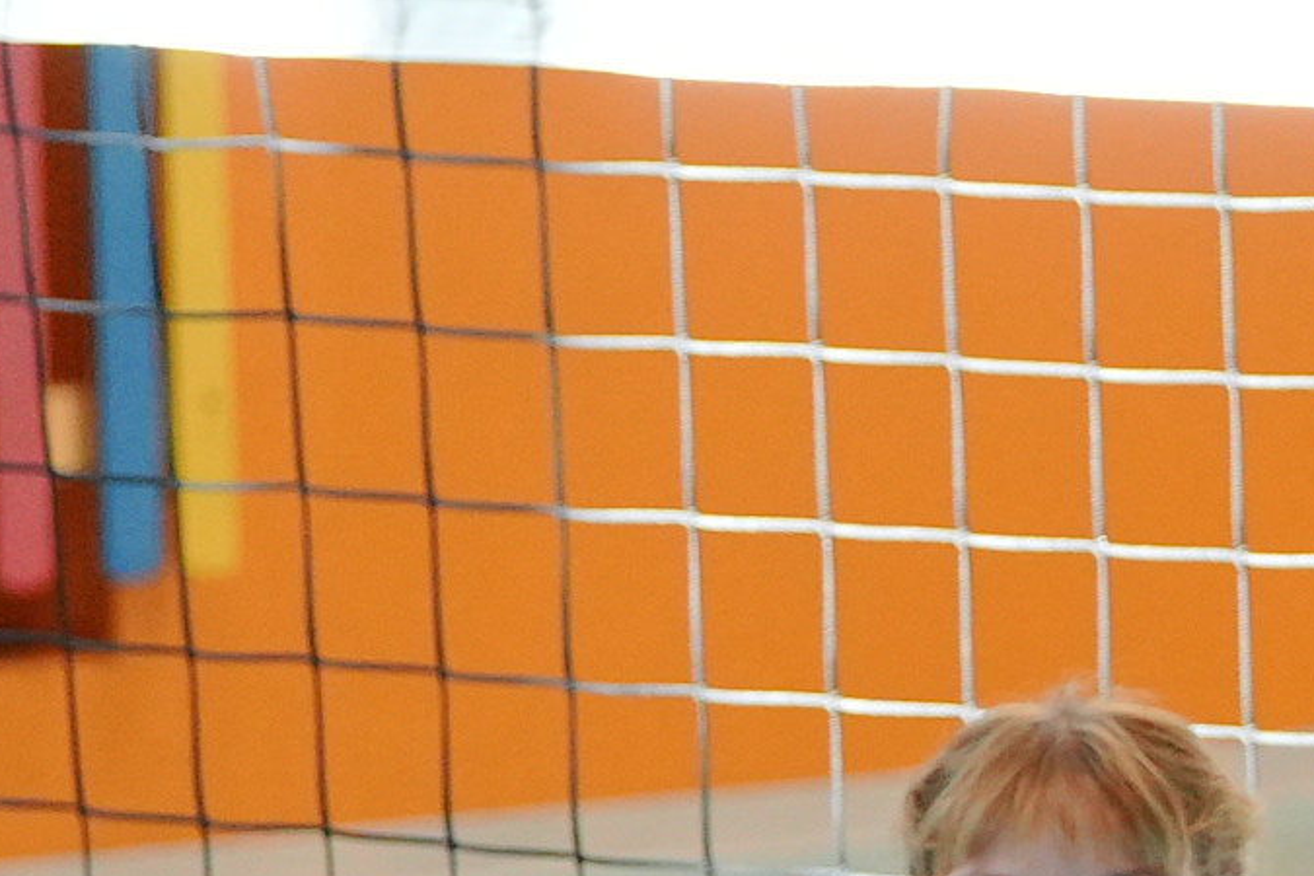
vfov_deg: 2.8
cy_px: 868
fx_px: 17993
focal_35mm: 493
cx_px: 4378
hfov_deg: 4.0
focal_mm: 70
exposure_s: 1/640
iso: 1600
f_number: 3.2
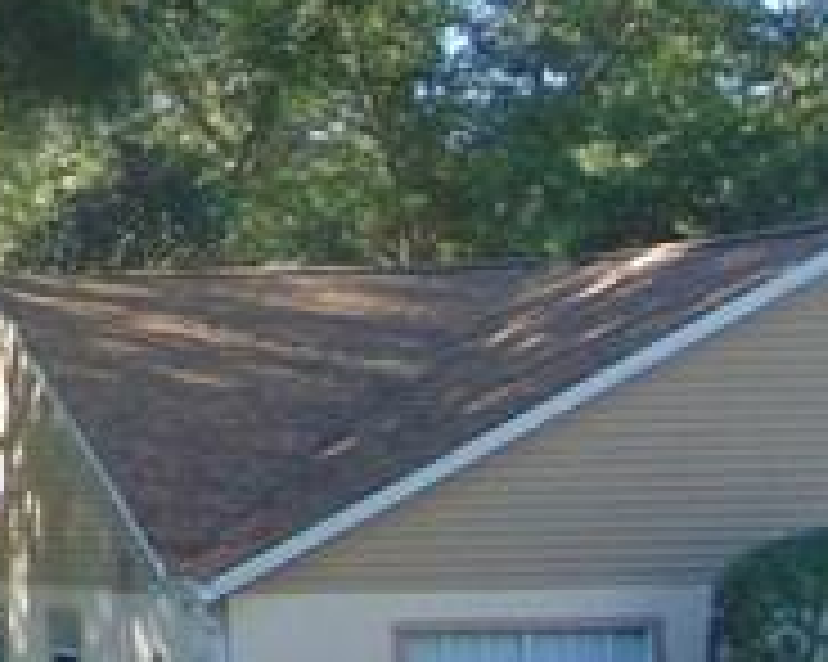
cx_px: -1004
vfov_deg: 11.3
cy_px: 167
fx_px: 3331
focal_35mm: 136
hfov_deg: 12.0
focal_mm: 4.5
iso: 80
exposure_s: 1/200
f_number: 3
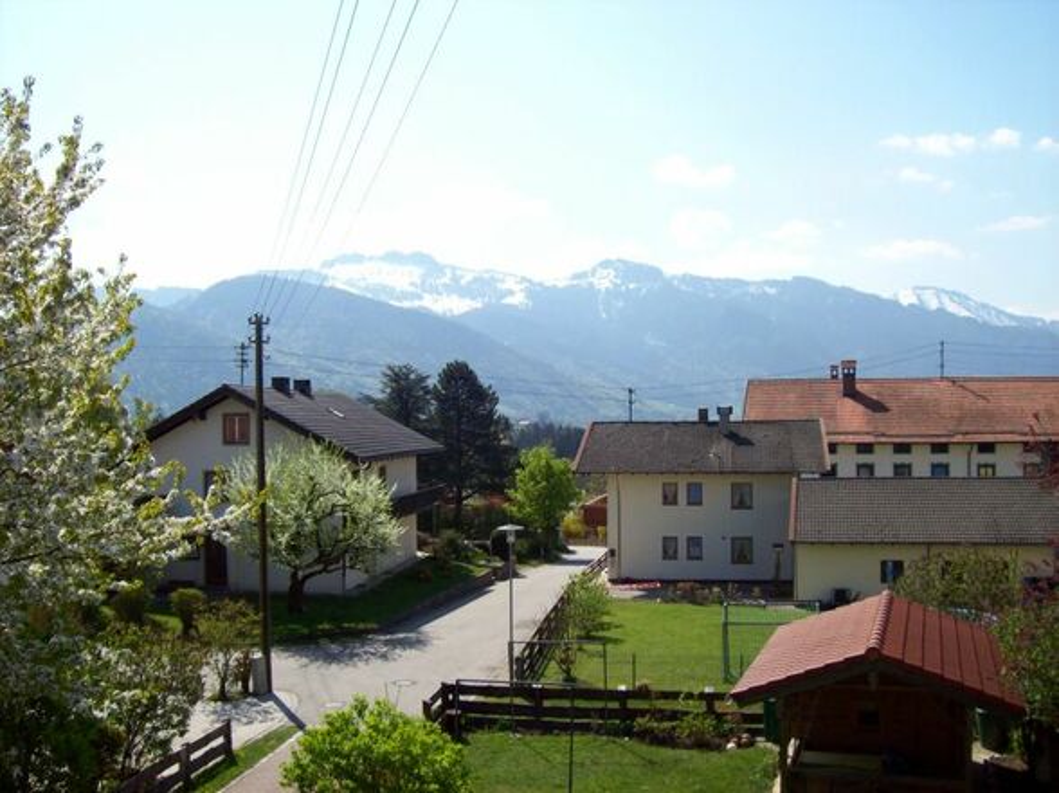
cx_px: 530
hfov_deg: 51.4
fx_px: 1100
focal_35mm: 36
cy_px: 396
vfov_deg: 39.6
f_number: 4.8
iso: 80
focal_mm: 6
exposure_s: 1/497
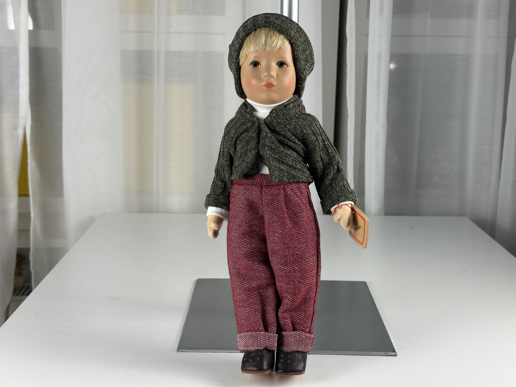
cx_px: 258
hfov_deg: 39.7
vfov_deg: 30.3
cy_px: 194
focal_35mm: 48
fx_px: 716
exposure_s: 1/100
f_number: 1.78
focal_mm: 6.86
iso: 50
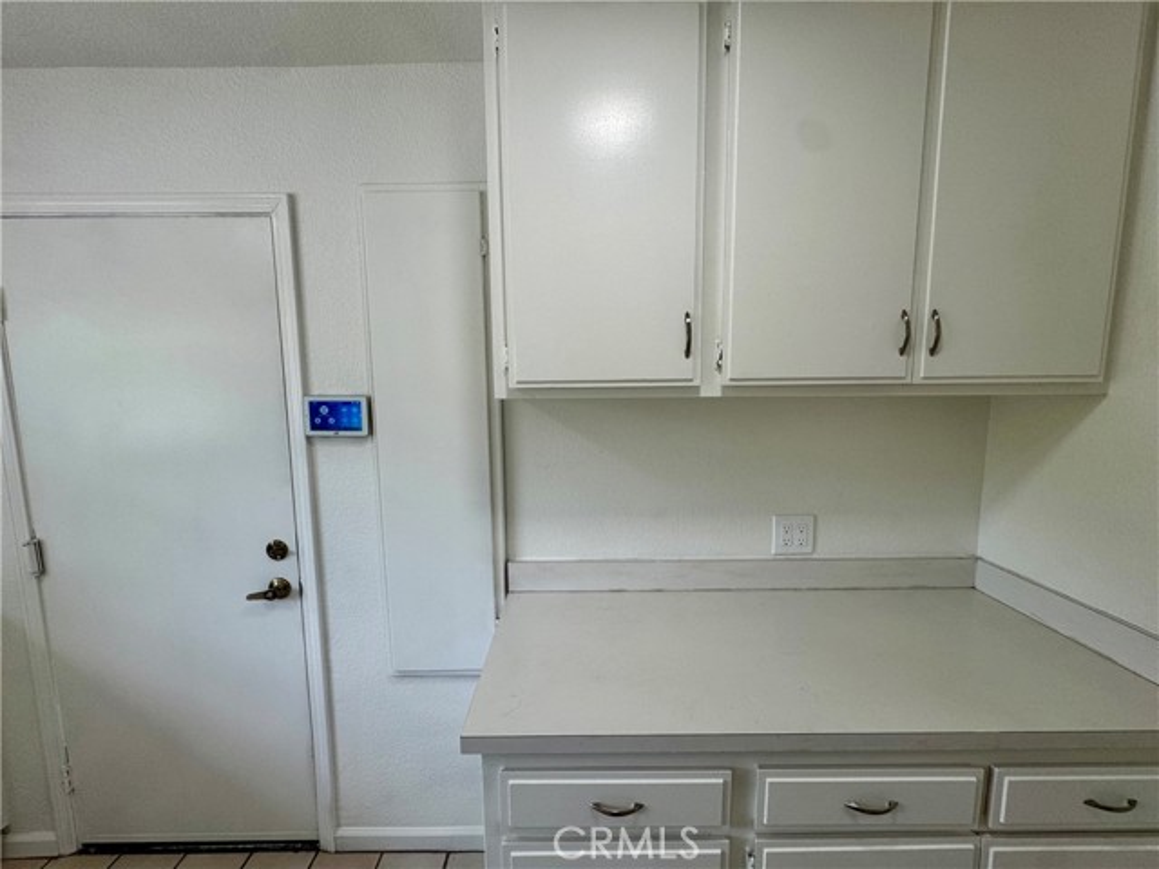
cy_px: 434
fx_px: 469
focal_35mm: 14
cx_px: 580
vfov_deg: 85.7
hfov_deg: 102.1
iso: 100
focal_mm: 2.22
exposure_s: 1/120
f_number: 2.2
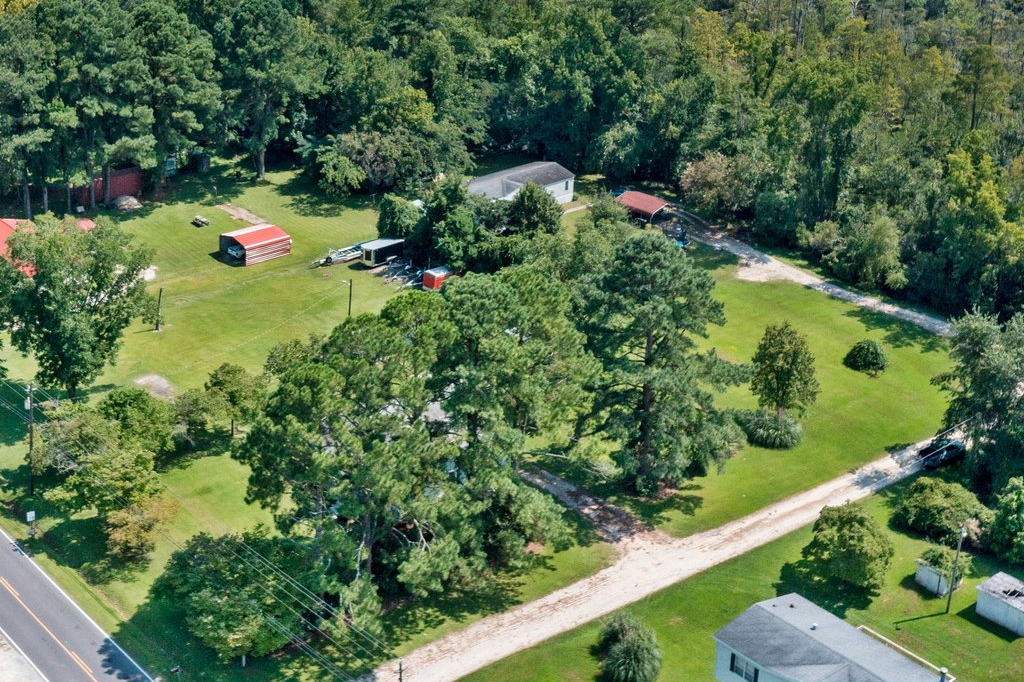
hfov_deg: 35.5
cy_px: 137
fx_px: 1592
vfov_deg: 23.8
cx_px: 392
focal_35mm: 56
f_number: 4
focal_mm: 10.26
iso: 100
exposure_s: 1/2500
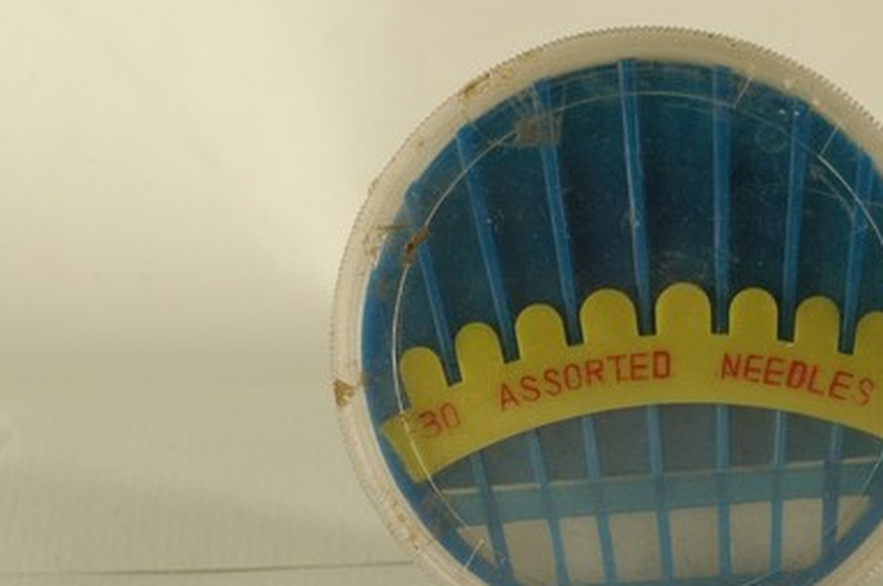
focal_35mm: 150
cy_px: 364
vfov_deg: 9.1
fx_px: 3674
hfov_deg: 13.7
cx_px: 651
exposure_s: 1/60
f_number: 10
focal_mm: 60
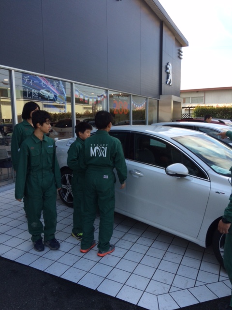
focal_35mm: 29
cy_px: 155
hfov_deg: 48.2
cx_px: 116
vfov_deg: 61.7
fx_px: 259
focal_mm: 4.15
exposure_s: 1/540
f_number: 2.2
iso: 32
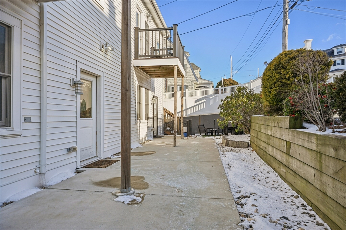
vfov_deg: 57.2
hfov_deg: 78.6
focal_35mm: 22
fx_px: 211
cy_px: 115
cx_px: 173
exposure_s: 1/640
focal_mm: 22
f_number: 8
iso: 400
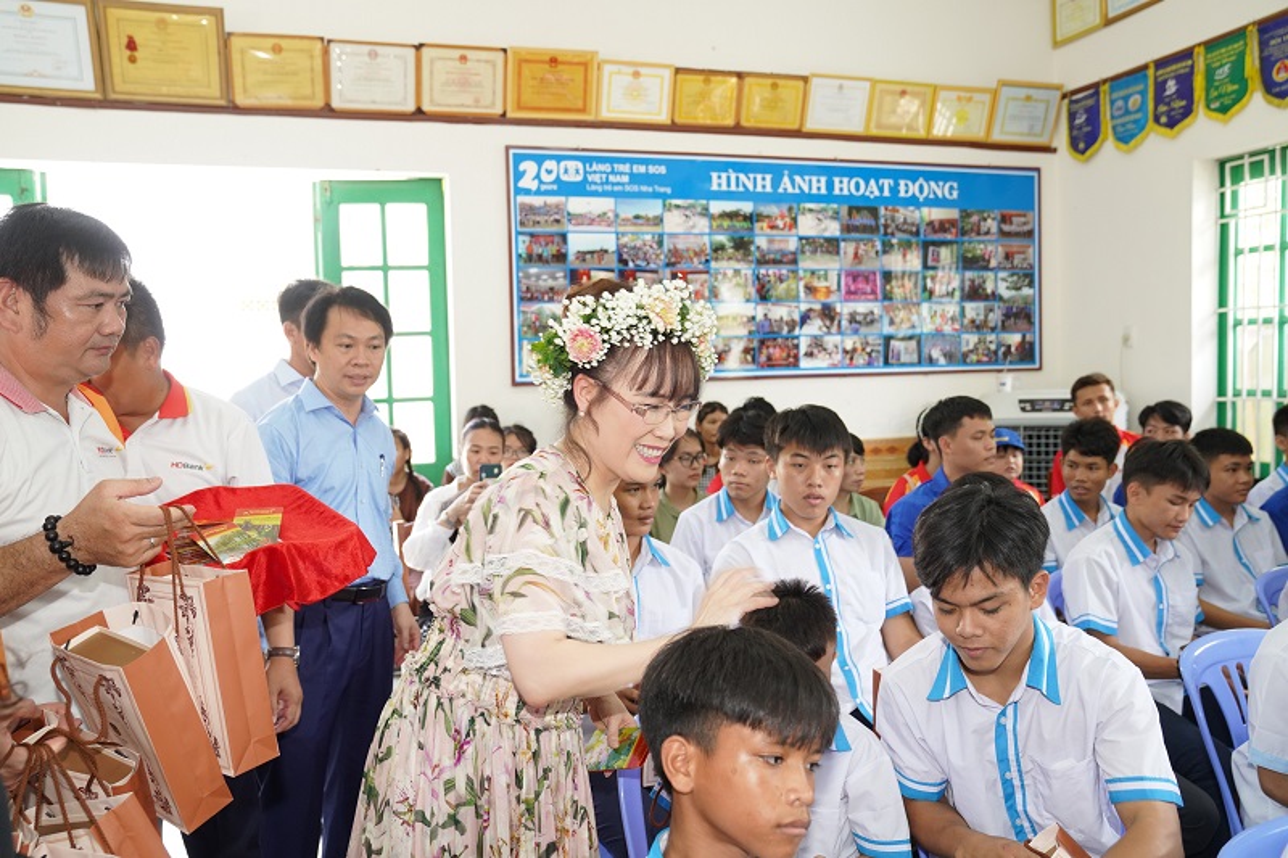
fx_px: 1073
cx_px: 644
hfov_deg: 61.9
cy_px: 429
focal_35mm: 30
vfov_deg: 43.6
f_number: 4
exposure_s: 1/125
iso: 1600
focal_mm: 30
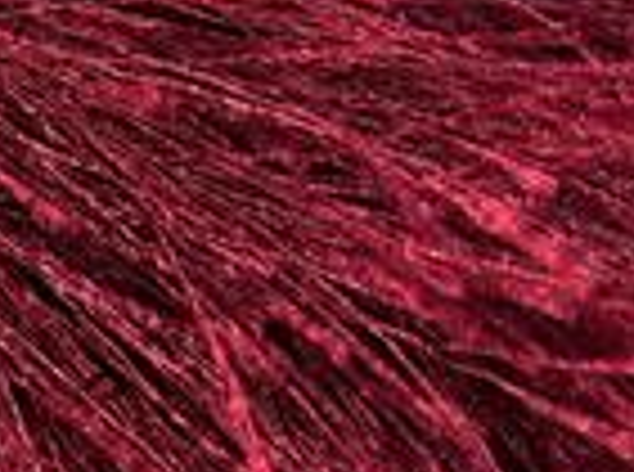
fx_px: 3745
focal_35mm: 205
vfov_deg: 7.2
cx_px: -238
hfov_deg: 9.5
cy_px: 420
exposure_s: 1.21
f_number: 2.9
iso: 100
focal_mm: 14.73
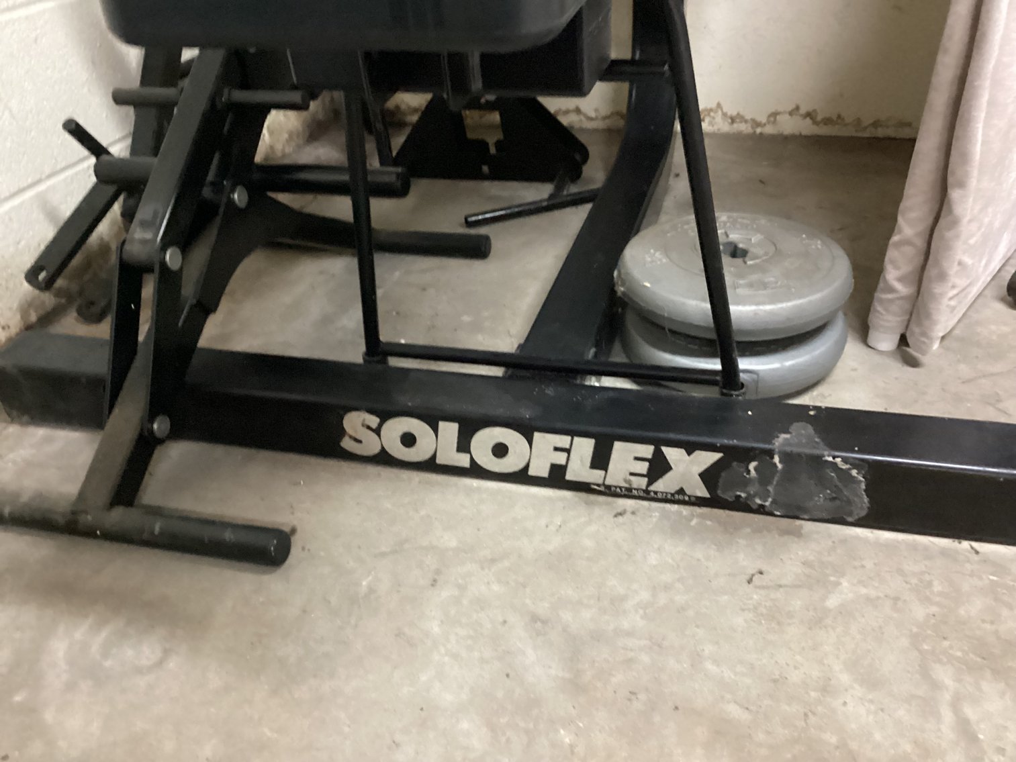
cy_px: 381
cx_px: 508
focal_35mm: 31
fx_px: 910
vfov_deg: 45.4
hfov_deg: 58.3
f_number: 2.4
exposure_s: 1/20
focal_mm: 3.3
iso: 640
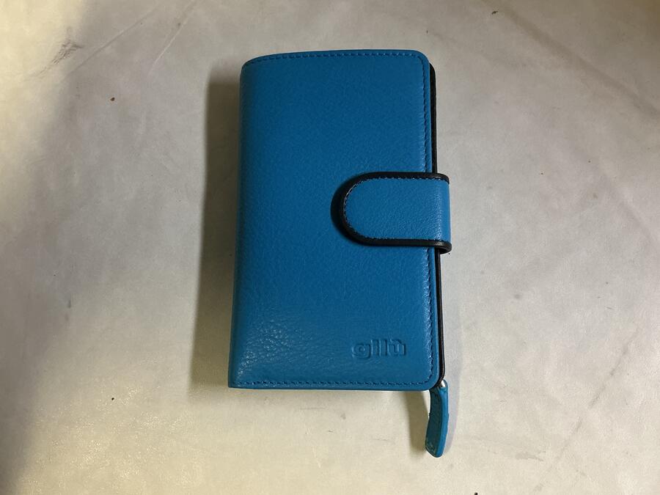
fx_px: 553
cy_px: 248
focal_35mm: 29
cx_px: 330
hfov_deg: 61.7
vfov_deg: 48.2
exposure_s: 1/50
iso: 125
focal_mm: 3
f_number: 1.8
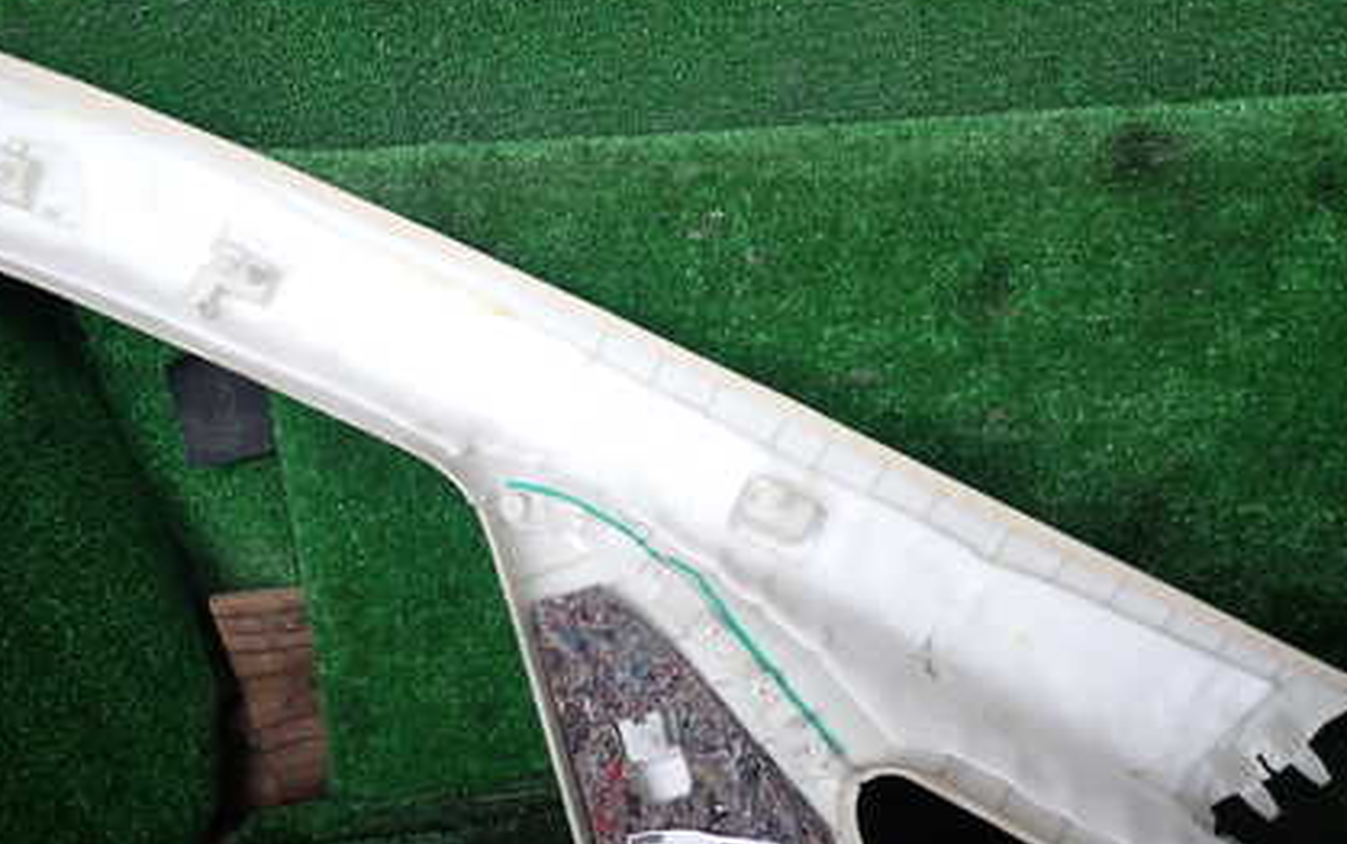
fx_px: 1396
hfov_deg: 51.4
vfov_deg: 33.3
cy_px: 577
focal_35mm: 38
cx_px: 583
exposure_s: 1/60
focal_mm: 4.5
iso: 100
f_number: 2
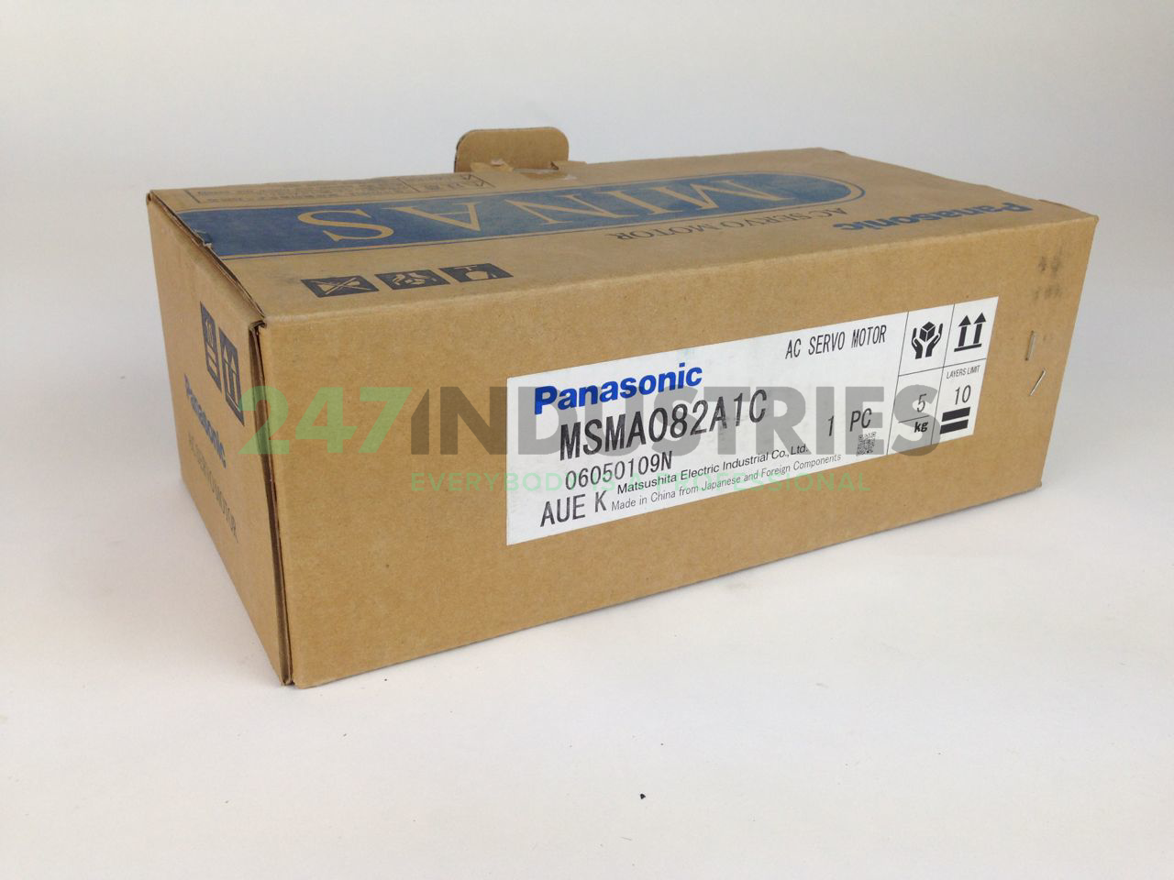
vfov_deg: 42.9
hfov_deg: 55.4
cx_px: 587
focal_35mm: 33
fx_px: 1119
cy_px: 440
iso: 50
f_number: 2.4
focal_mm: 4.12
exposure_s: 1/221
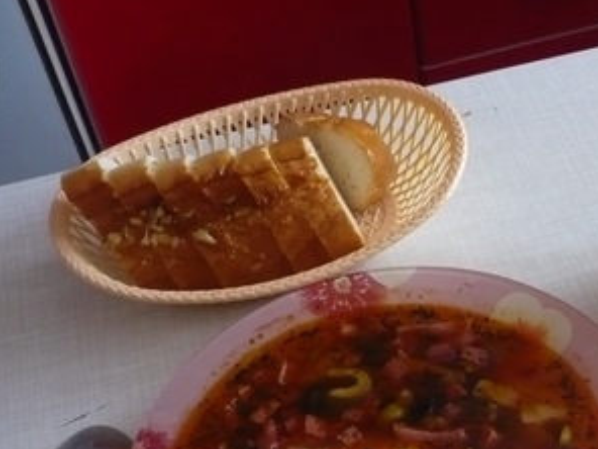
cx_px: 535
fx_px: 1123
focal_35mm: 65
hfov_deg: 28.7
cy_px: 331
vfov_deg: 22.4
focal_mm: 5.8
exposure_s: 1/30
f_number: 2.8
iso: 200
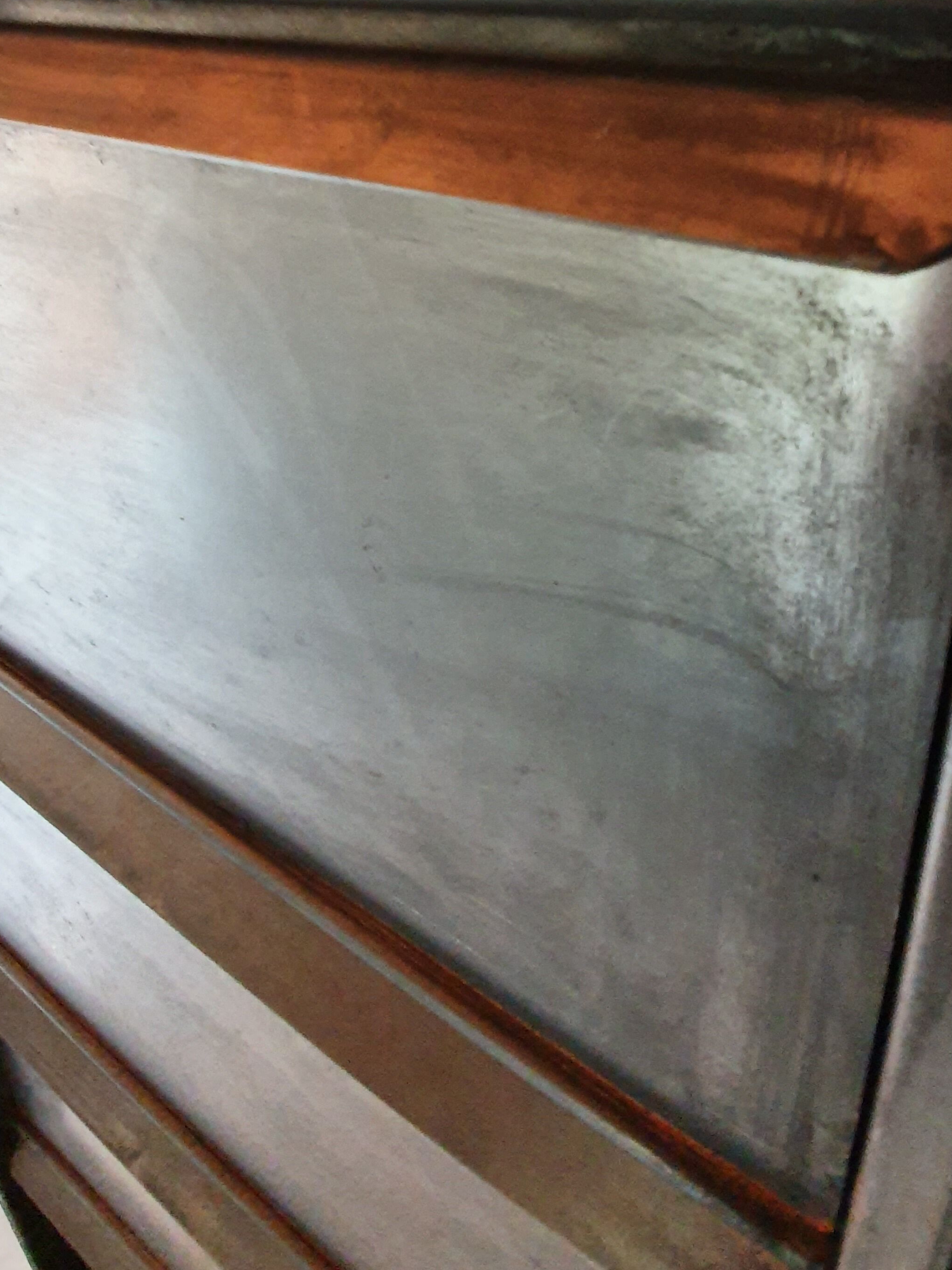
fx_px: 807
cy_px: 263
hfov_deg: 60.0
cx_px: 615
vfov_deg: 69.3
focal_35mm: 22
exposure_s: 1/30
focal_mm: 1.8
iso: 640
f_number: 2.2
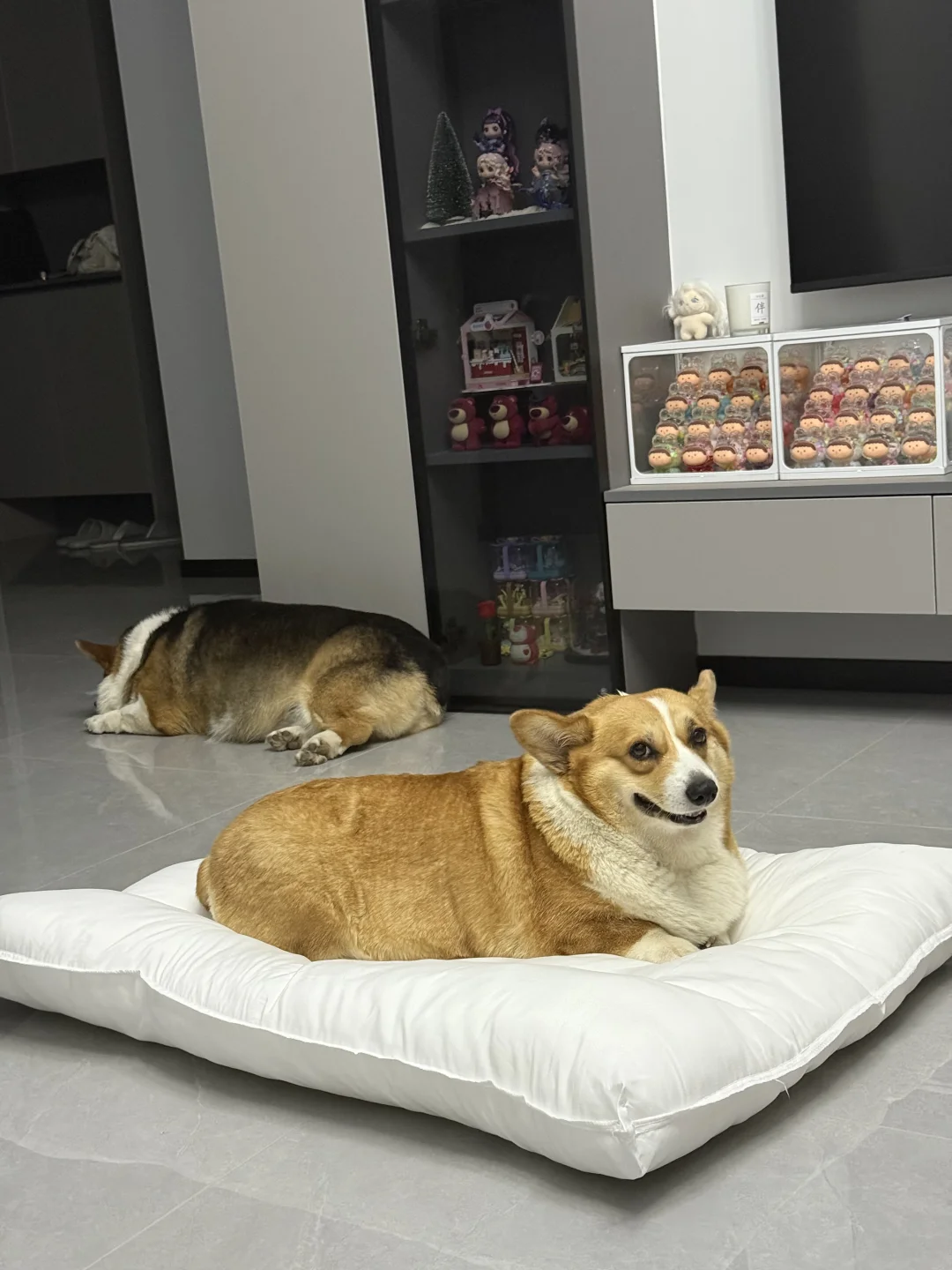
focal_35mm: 48
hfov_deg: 30.3
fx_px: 1760
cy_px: 635
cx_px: 476
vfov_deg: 39.7
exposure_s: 1/33
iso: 500
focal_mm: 6.76
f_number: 1.78
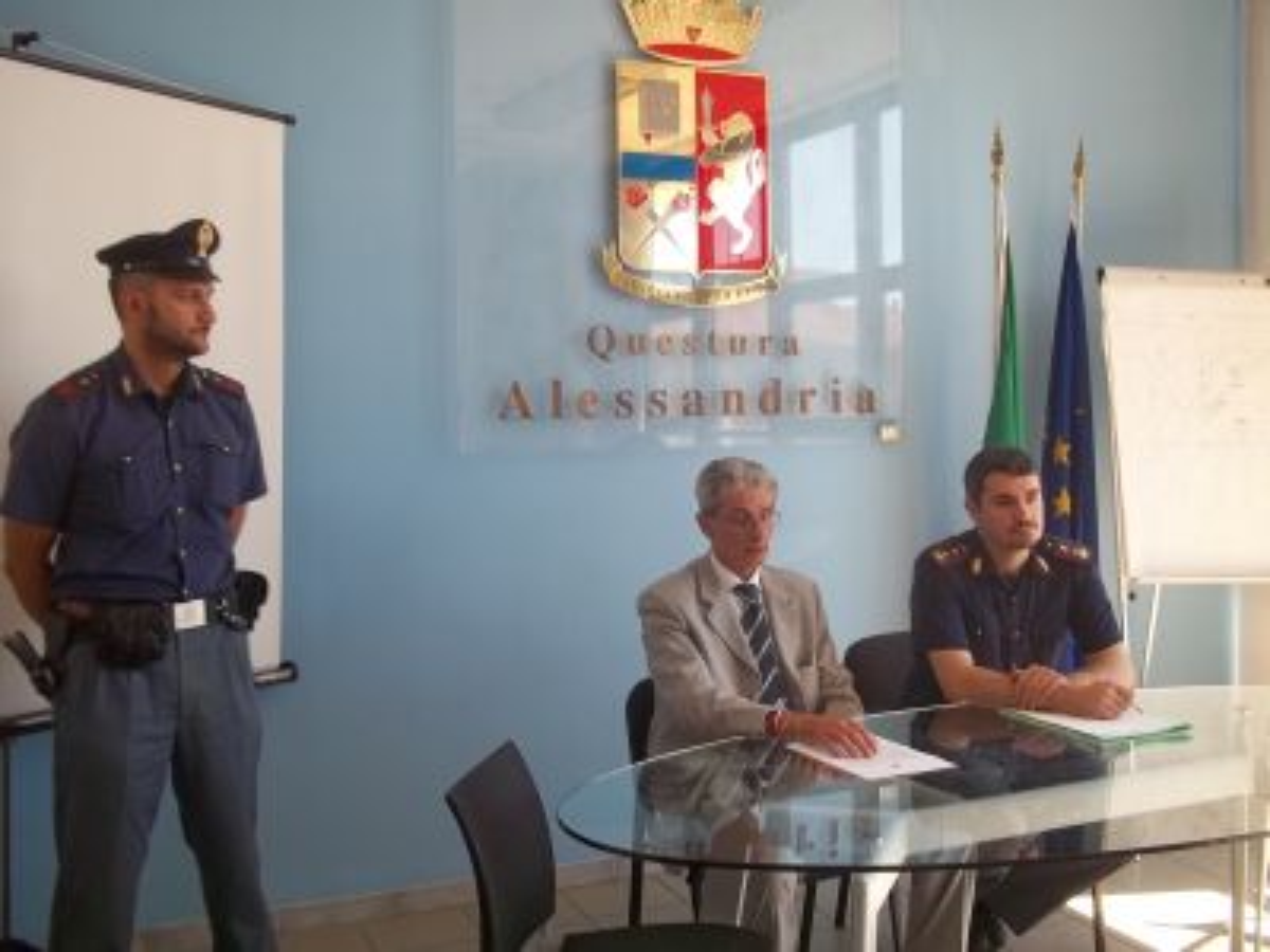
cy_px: 476
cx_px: 635
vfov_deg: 39.7
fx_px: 1321
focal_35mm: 36
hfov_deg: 51.4
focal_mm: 6.5
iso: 80
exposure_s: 1/30
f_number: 3.1
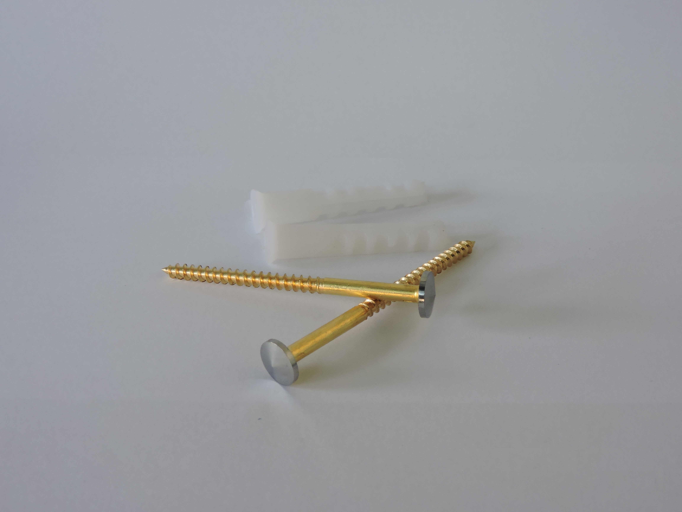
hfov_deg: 38.2
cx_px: 341
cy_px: 256
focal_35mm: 50
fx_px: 985
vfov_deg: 29.1
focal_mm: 8.9
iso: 280
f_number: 3.6
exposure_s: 1/50
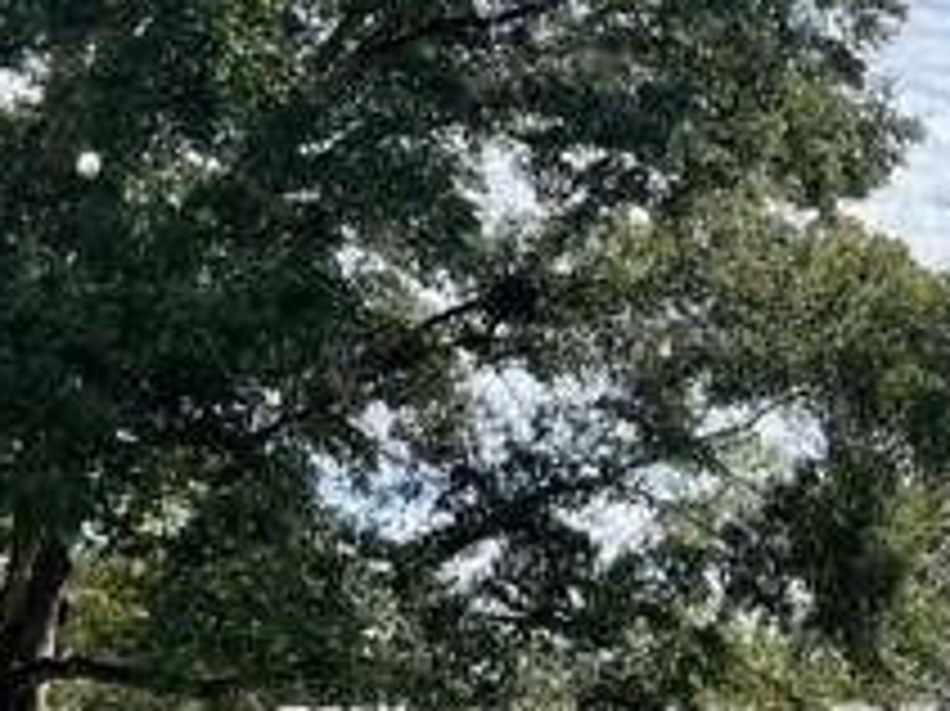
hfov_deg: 23.5
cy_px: 976
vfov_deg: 17.3
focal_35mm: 79
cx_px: 982
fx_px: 2167
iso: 32
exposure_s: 1/1689
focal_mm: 4.2
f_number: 1.6
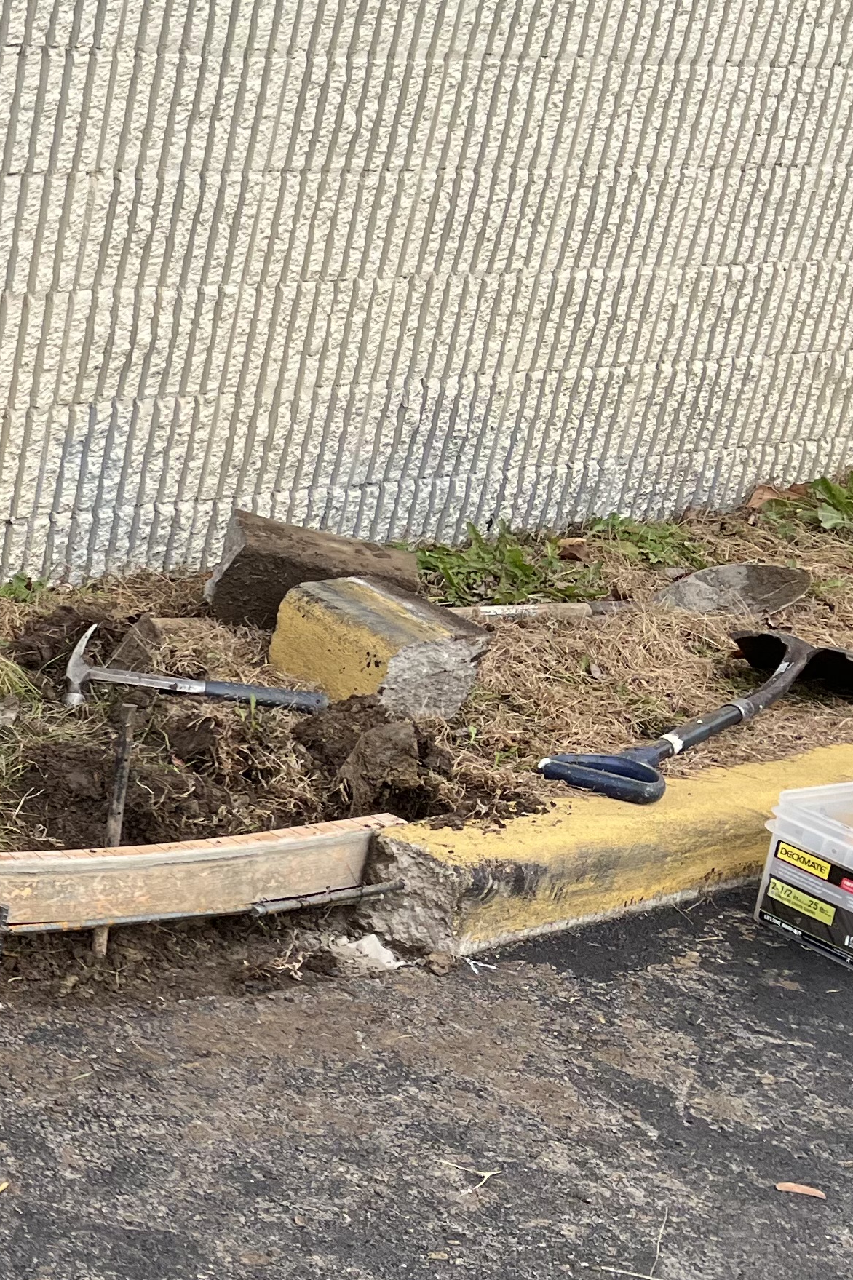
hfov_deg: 18.2
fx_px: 2204
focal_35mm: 62
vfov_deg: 32.3
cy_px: 751
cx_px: -593
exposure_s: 1/1511
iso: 50
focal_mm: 5.7
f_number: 1.5
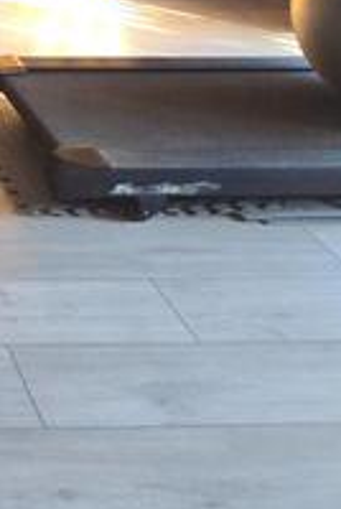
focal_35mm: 54
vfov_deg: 32.6
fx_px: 765
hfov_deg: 19.7
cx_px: -247
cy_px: -43
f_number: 2.2
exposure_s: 1/50
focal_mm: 2.2
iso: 160
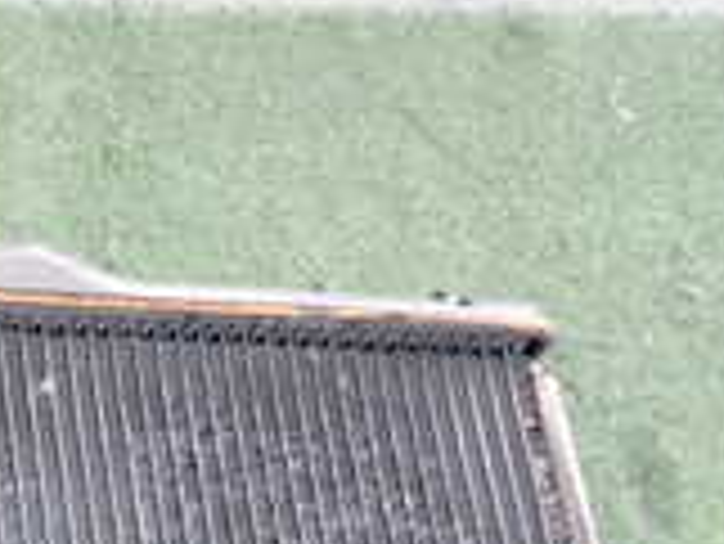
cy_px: 796
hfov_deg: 16.0
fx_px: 2344
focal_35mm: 112
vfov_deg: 12.6
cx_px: -373
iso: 200
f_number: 2.3
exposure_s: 1/30
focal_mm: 5.4
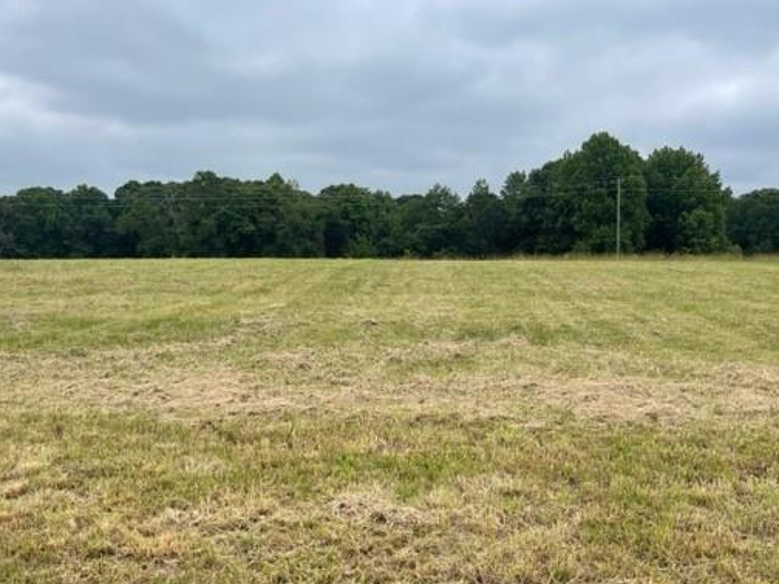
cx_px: 410
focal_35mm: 33
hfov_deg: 55.3
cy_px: 346
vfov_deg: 42.8
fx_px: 743
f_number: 1.6
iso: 32
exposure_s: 1/2387
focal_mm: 5.1
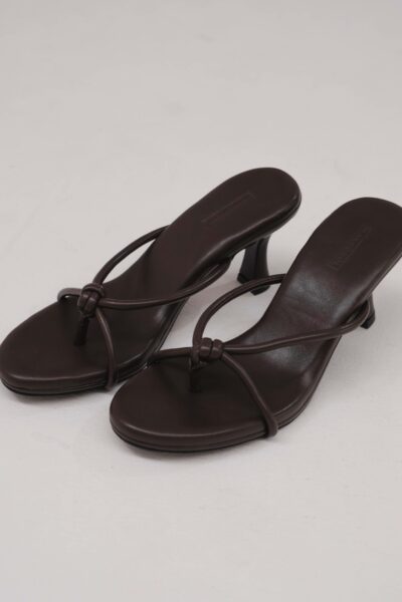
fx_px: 854
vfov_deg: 38.9
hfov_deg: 26.5
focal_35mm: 51
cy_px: 301
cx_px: 201
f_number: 4
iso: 800
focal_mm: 34.2
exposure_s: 1/40
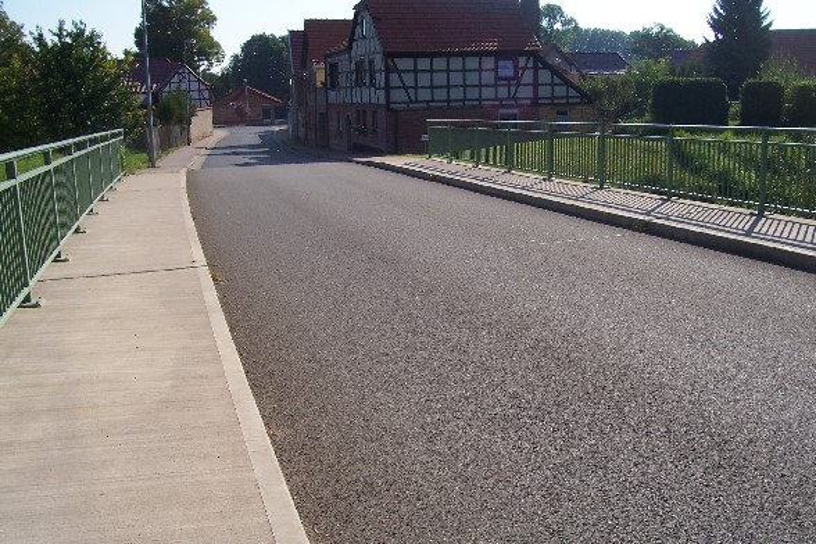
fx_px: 771
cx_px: 408
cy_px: 272
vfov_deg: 38.9
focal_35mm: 34
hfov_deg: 55.8
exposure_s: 1/500
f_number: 5.6
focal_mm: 5.6
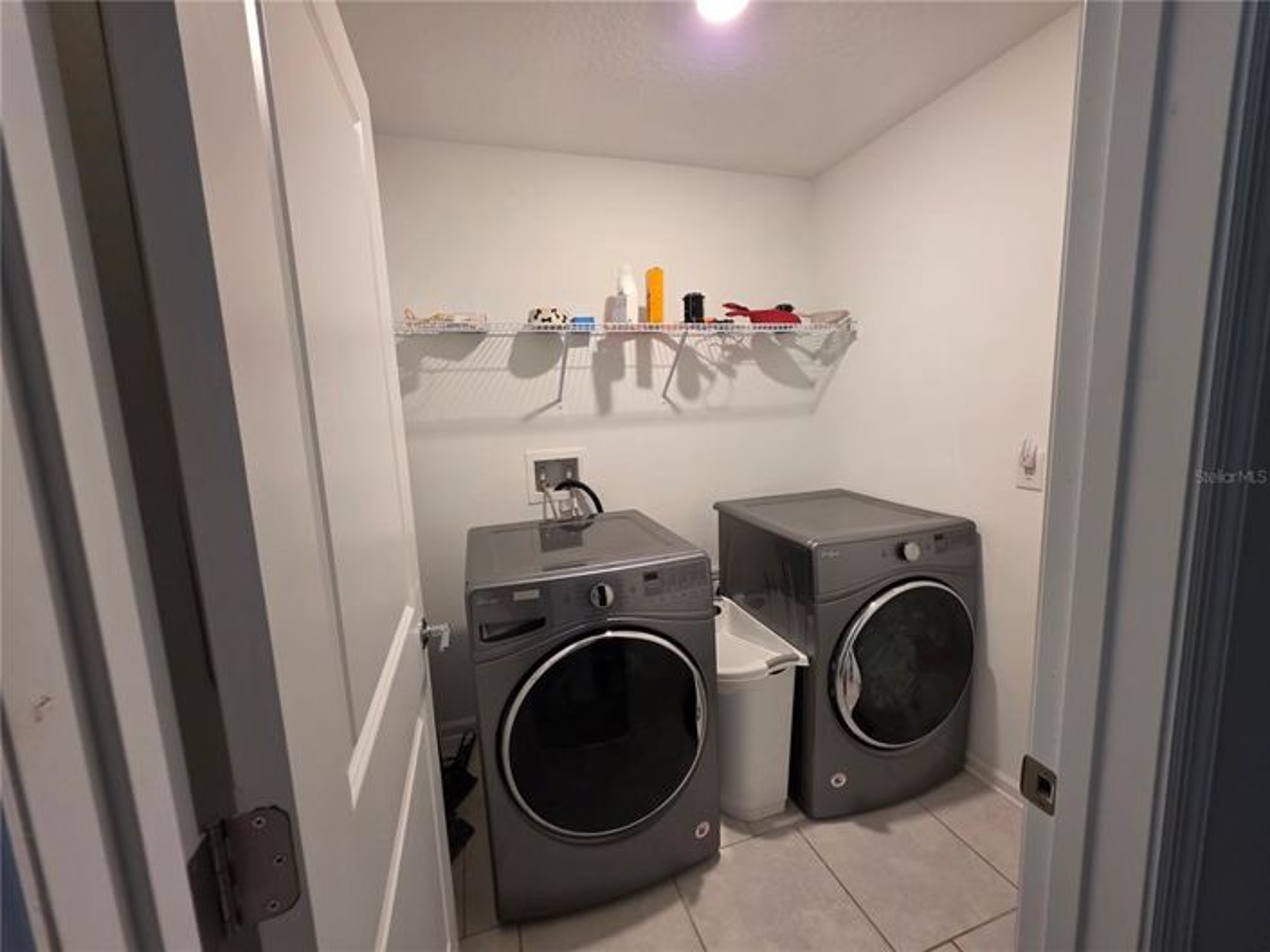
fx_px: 477
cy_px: 476
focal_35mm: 13
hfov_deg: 106.2
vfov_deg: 89.9
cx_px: 635
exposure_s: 1/60
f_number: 1.9
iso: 200
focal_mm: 2.2
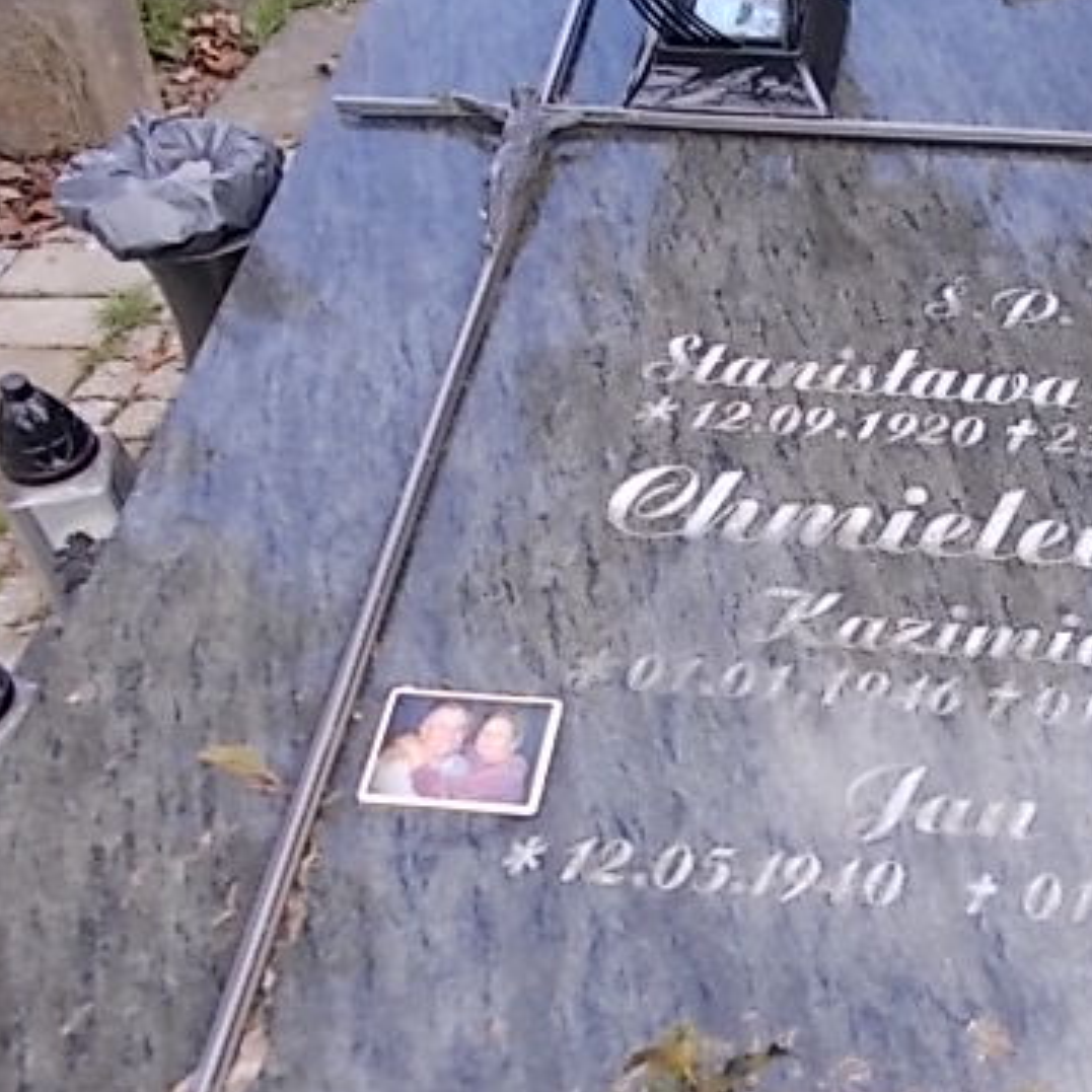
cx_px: 891
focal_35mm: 41
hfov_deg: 39.2
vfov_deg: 40.8
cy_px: 642
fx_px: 1463
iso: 80
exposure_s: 1/160
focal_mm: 4.6
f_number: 3.2
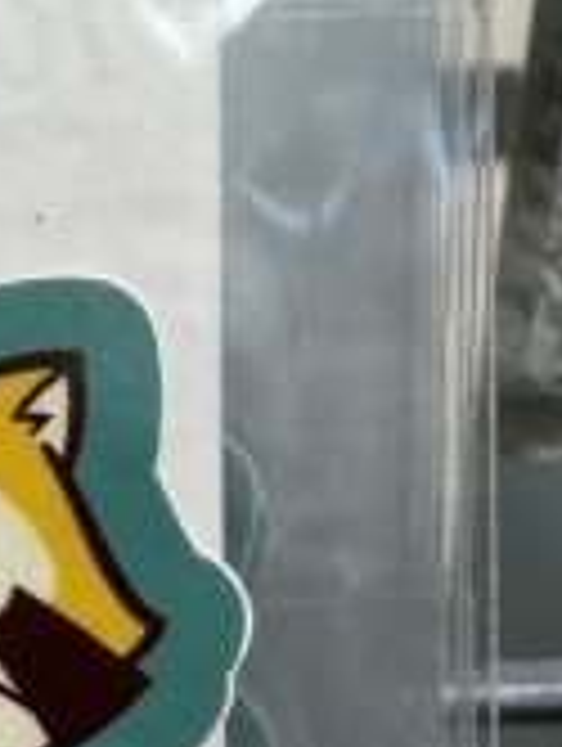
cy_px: 302
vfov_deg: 20.0
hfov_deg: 14.0
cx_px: -339
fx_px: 2116
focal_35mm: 98
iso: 25
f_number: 2.2
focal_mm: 2.22
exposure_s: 1/100
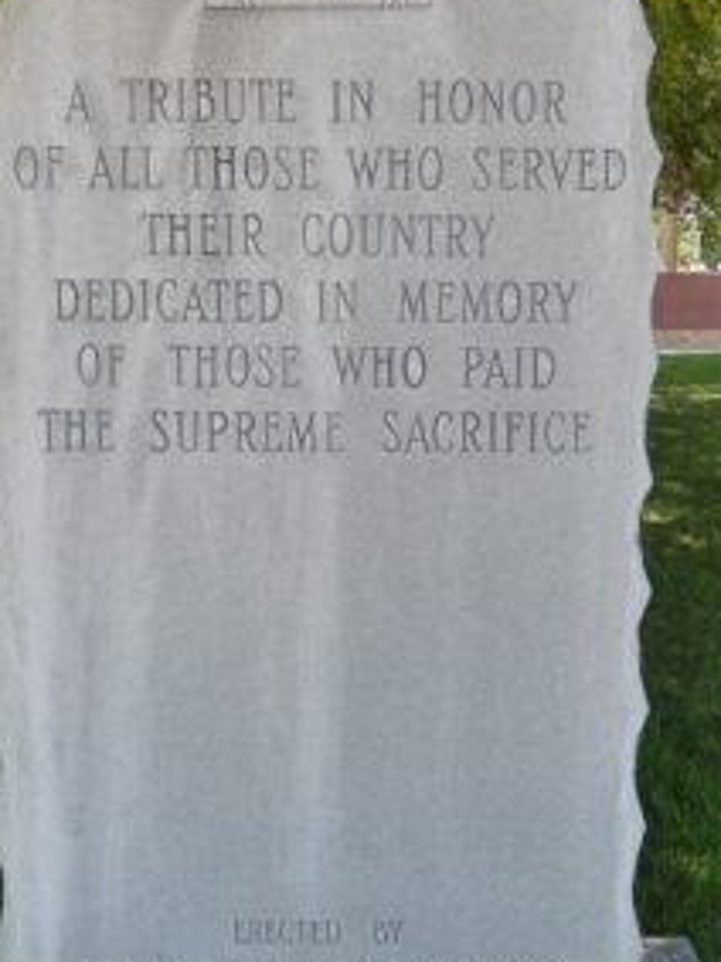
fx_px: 1473
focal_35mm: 53
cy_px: 425
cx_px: 381
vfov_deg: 36.1
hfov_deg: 27.5
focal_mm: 4.5
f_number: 3.4
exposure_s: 1/200
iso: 125
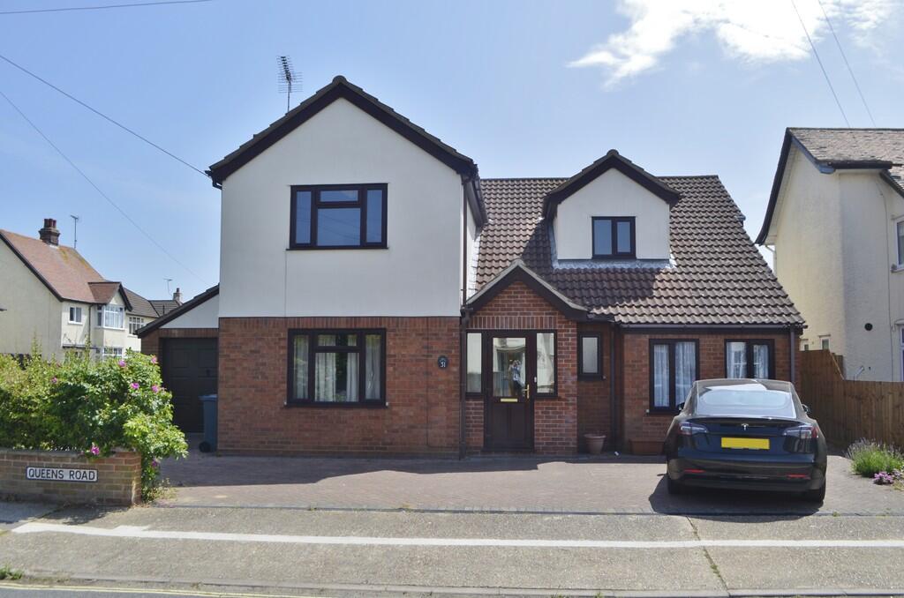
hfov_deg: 62.0
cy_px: 299
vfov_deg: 43.4
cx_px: 452
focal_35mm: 30
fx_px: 752
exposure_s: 1/250
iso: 100
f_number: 8
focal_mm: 20
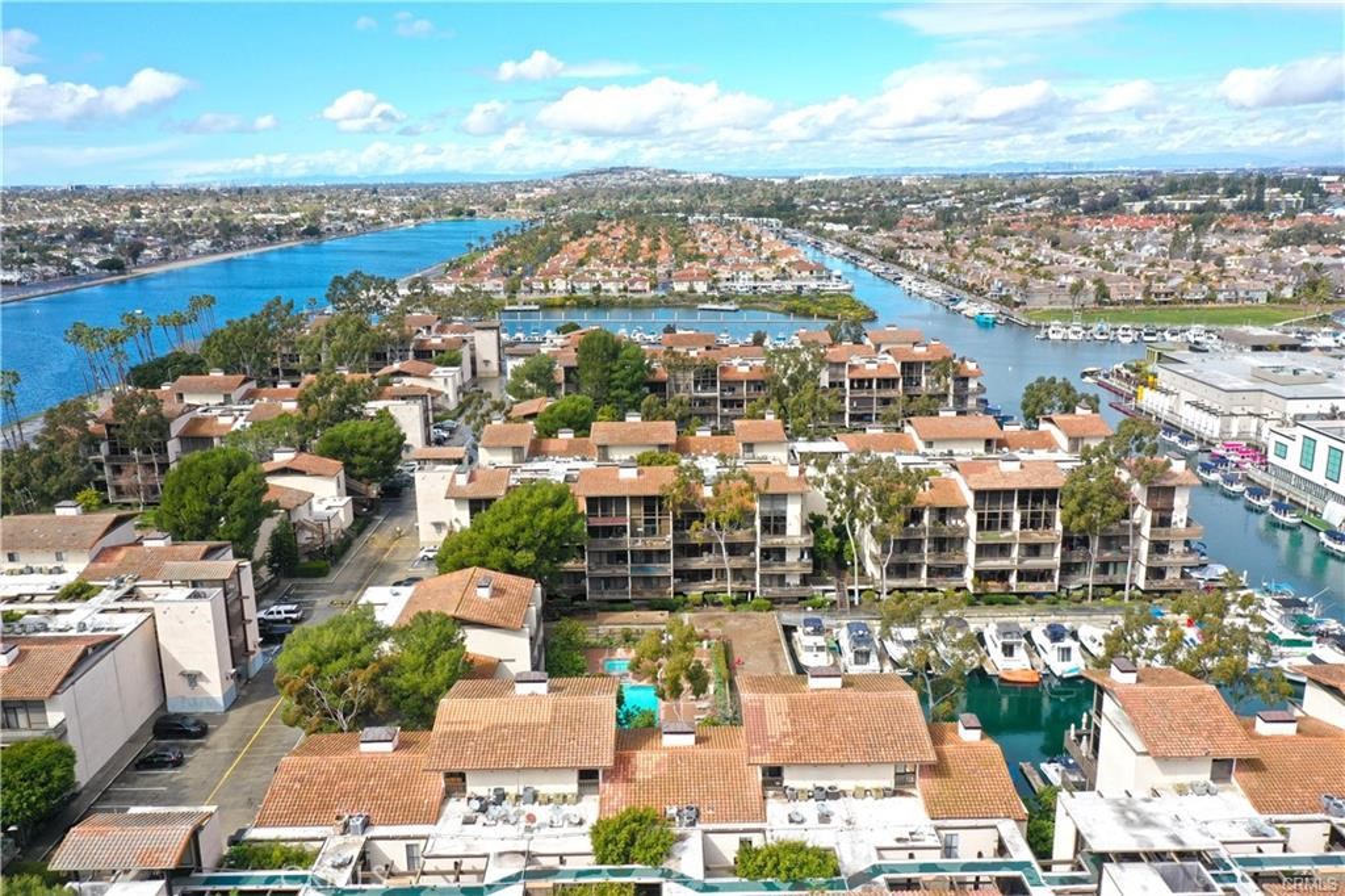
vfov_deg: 46.4
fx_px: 1046
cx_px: 672
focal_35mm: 28
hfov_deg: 65.5
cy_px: 448
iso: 100
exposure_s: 1/320
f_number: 5.6
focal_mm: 10.26
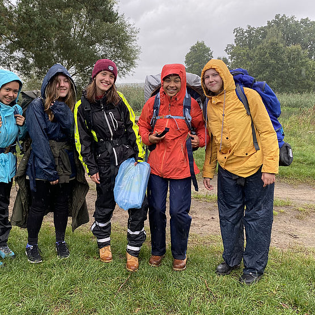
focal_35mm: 33
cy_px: 149
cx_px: 114
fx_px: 340
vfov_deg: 49.7
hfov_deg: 49.1
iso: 32
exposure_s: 1/156
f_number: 1.8
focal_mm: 4.25
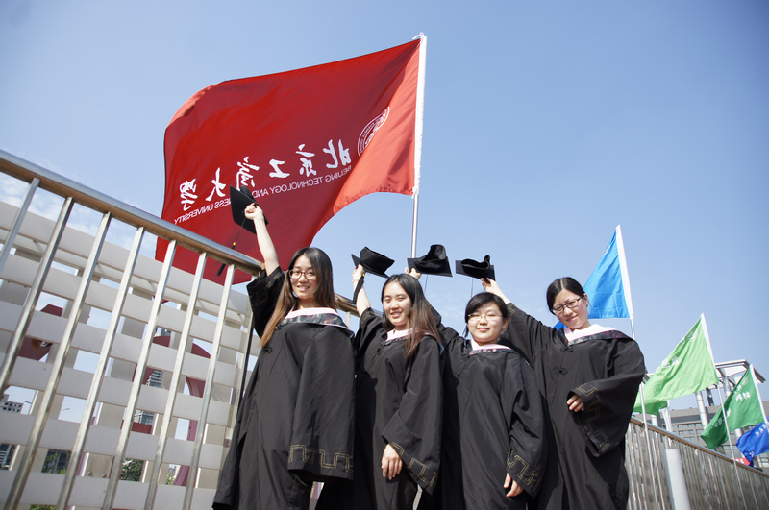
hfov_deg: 73.8
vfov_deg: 53.0
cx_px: 384
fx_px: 512
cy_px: 255
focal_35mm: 24
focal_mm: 16
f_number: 3.5
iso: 100
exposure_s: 1/800
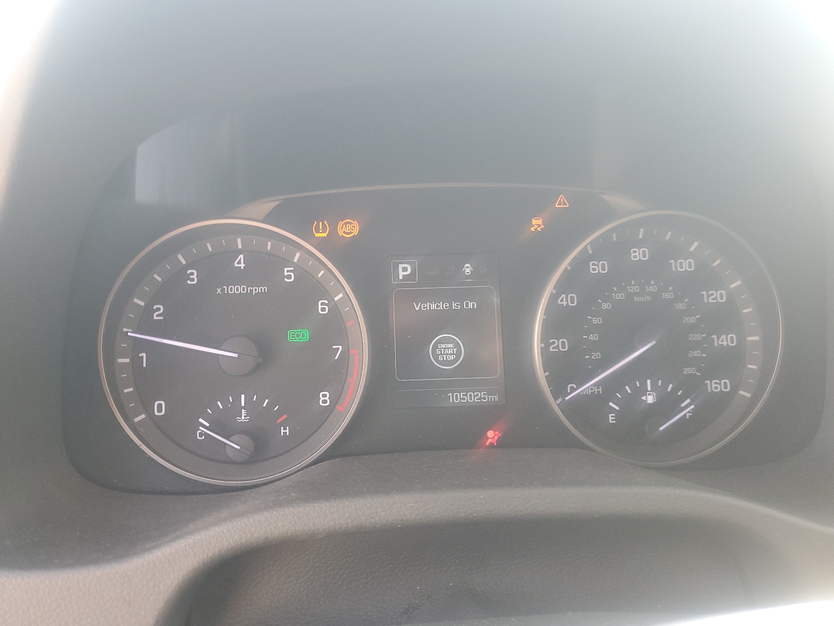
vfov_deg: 53.1
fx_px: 626
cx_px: 417
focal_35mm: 26
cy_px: 313
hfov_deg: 67.3
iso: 90
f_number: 1.5
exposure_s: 1/120
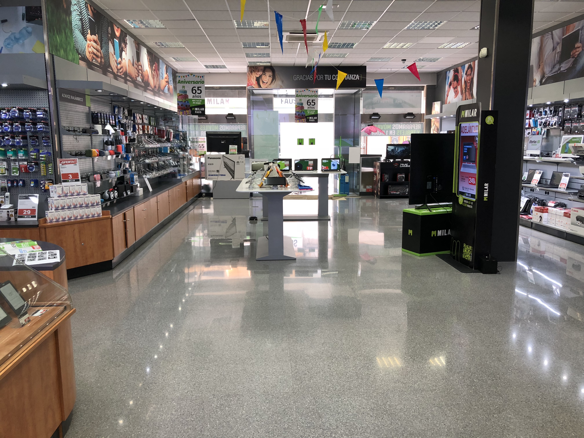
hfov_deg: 63.4
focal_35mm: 28
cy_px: 219
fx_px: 472
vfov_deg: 49.7
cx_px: 292
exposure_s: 1/33
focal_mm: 3.99
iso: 32
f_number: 1.8
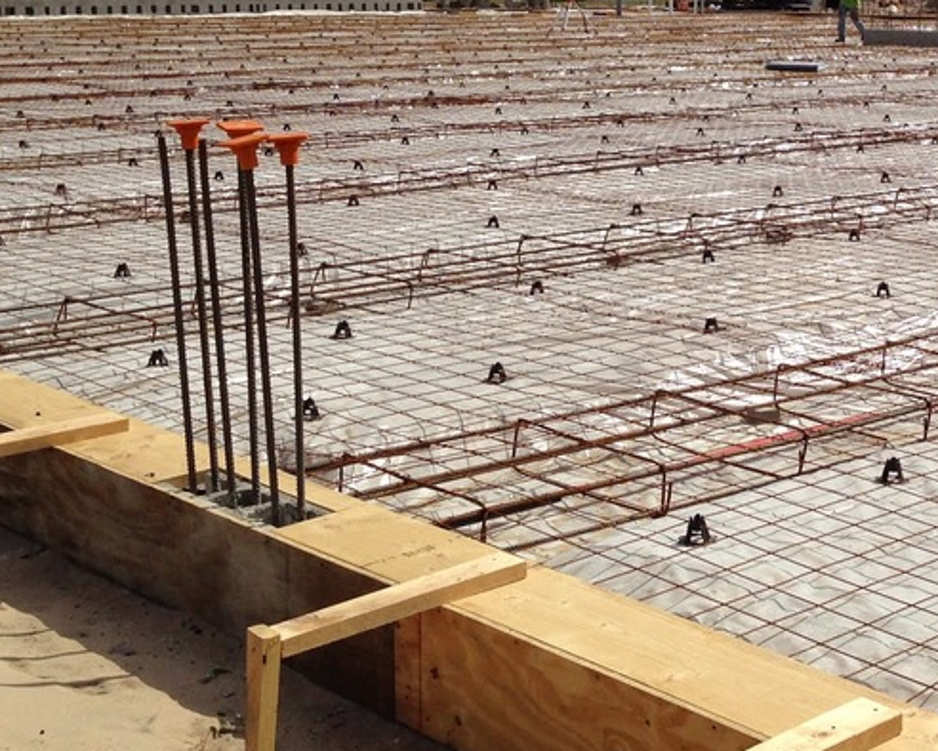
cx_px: 805
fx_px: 1861
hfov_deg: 27.5
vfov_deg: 22.5
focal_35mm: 67
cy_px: 151
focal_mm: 4.12
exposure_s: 1/3390
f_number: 2.4
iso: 50
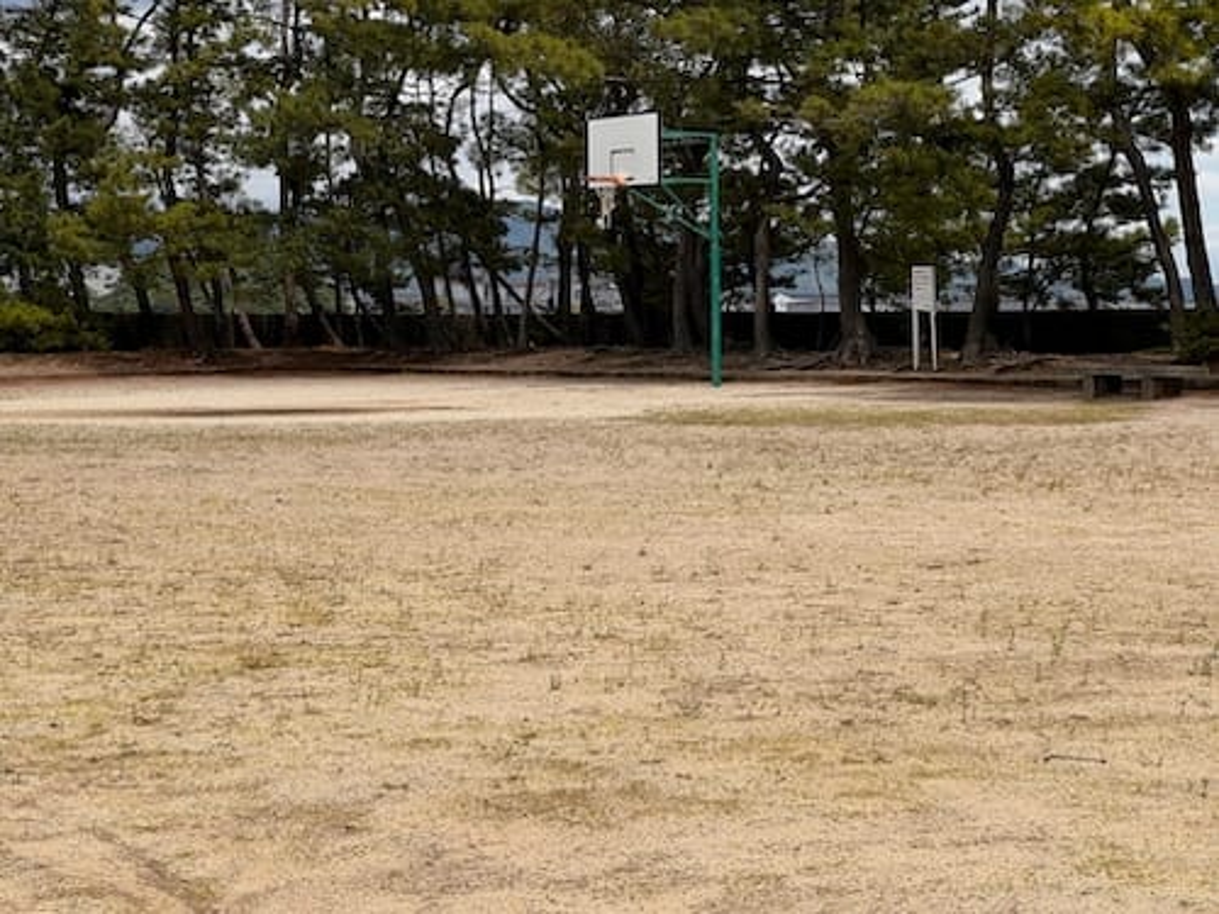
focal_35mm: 77
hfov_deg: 25.3
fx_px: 2712
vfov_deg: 19.1
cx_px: 610
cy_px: 457
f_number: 2.8
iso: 32
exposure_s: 1/840
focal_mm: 9
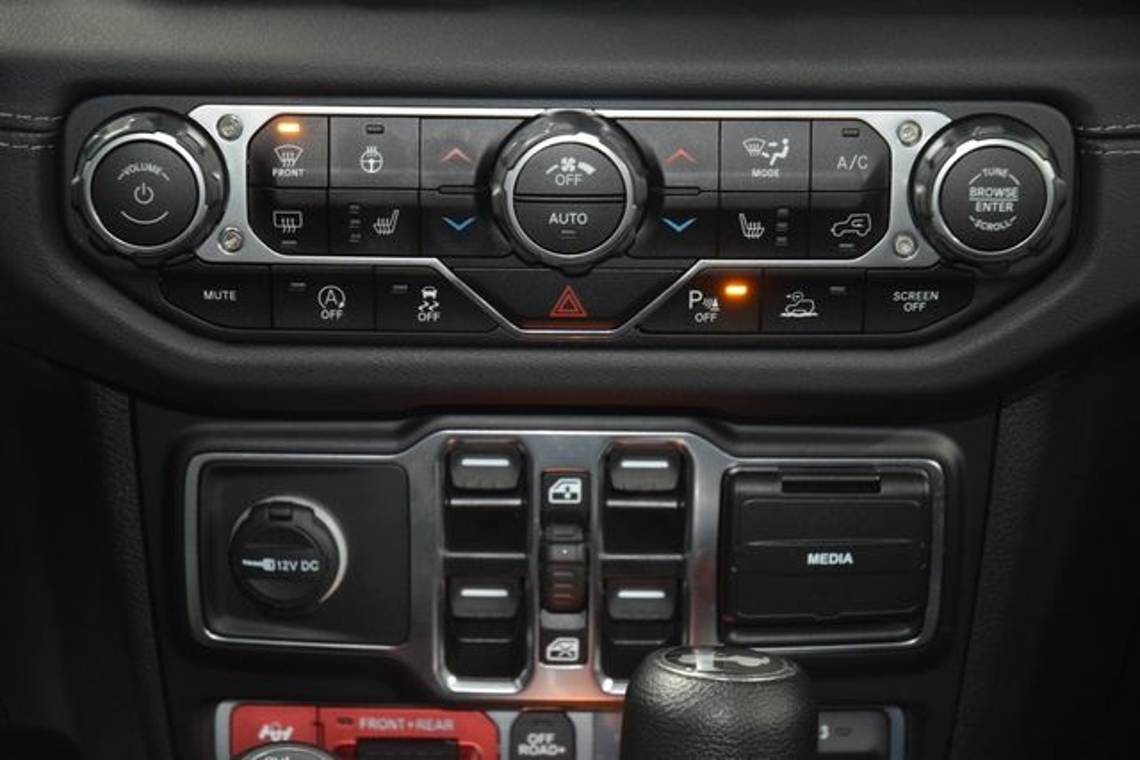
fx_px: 3326
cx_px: 570
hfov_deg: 19.5
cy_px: 380
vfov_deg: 13.0
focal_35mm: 105
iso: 2200
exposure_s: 1/13
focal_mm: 70
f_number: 4.5
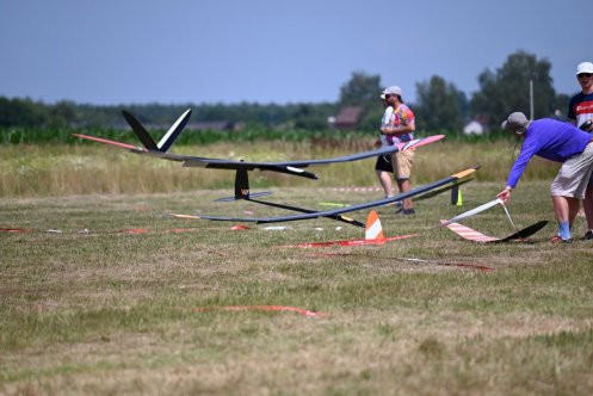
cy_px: 198
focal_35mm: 400
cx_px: 296
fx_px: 6592
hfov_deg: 5.2
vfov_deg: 3.4
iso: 320
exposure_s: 1/2000
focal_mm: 400
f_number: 6.3
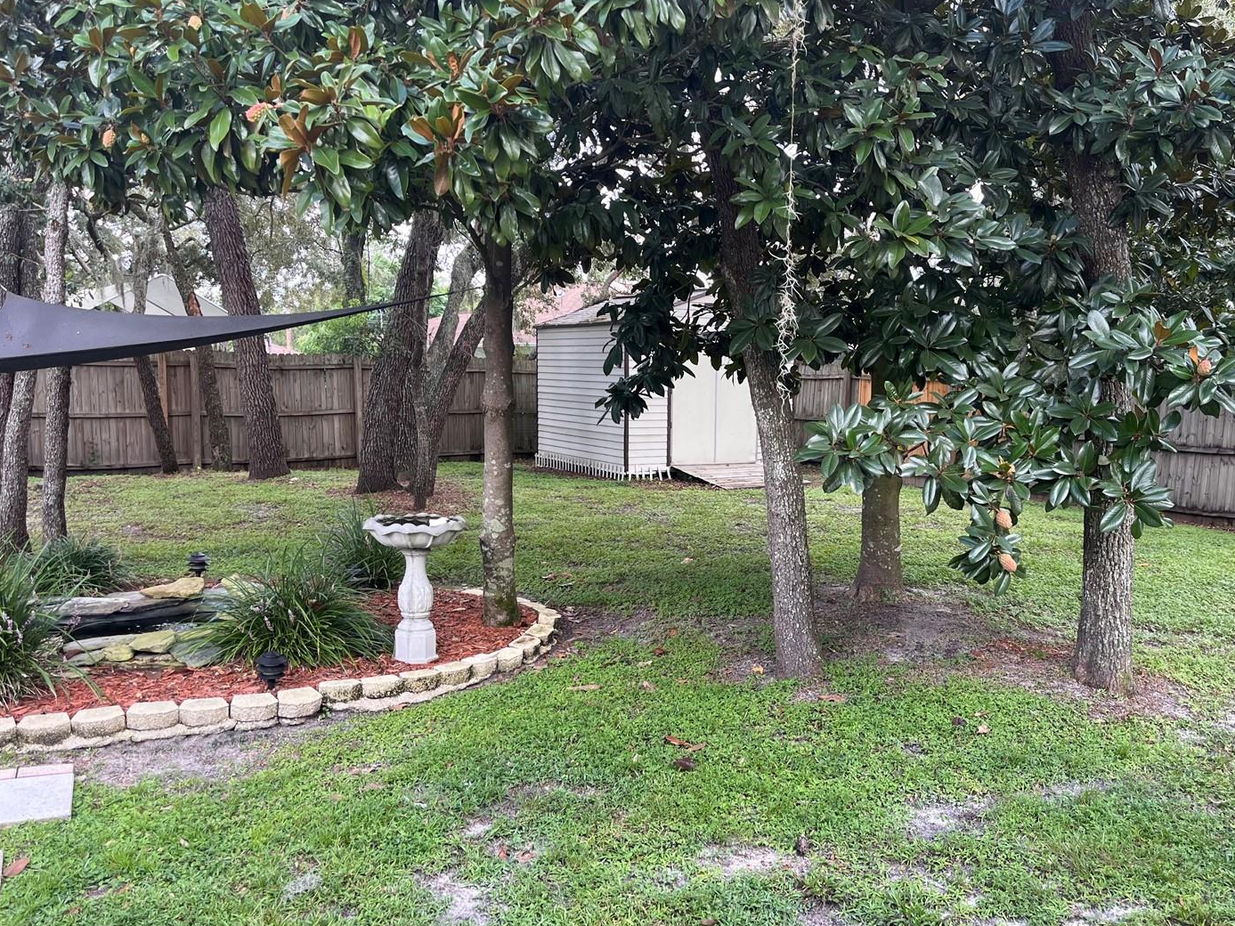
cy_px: 528
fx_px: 1070
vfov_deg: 46.7
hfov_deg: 59.7
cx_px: 710
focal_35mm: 30
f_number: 1.6
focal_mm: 5.1
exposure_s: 1/129
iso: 32
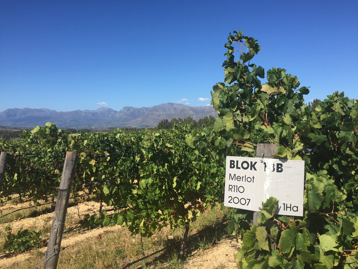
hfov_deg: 61.7
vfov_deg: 48.2
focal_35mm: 29
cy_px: 134
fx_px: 300
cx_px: 179
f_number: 2.2
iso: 32
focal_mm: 4.15
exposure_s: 1/2326
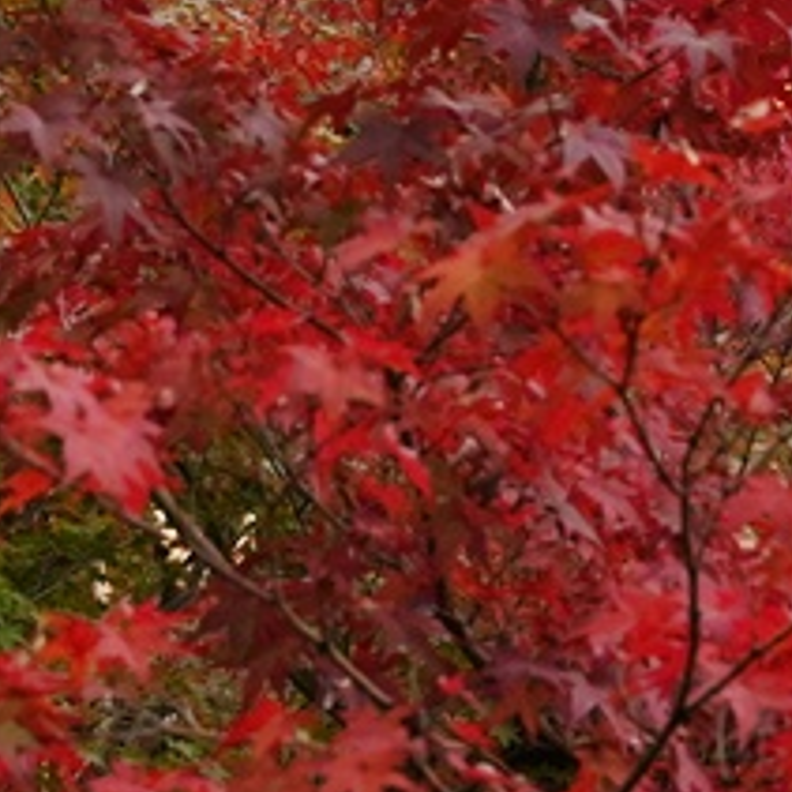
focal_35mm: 198
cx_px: 68
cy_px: -246
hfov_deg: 8.8
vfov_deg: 8.7
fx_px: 5125
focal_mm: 32.5
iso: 1000
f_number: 8
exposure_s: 1/400
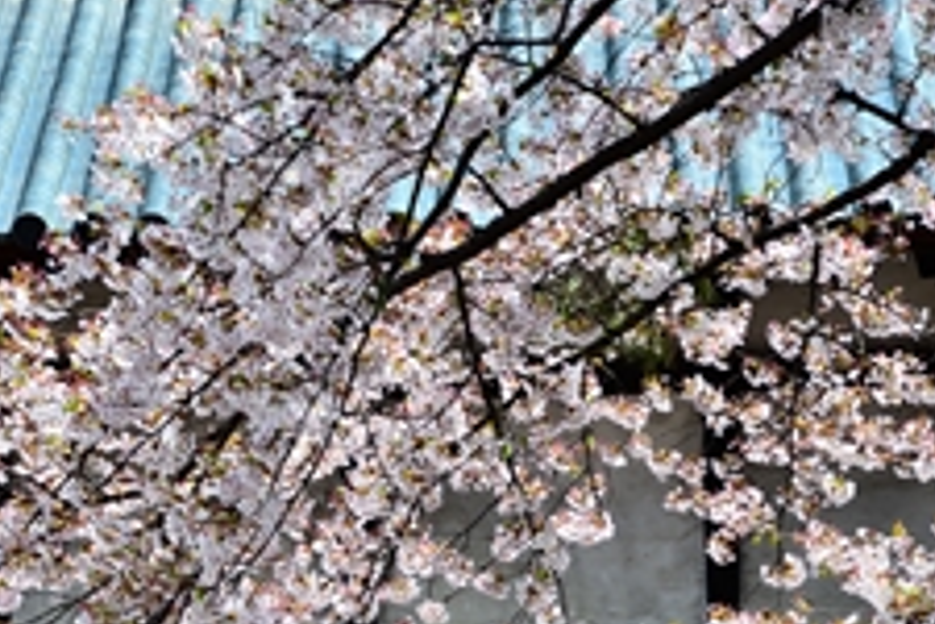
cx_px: 509
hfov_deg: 9.7
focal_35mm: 213
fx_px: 5532
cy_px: 803
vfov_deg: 6.4
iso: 400
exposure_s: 1/400
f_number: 10
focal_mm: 120
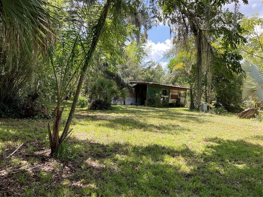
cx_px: 132
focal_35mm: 29
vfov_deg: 48.2
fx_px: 220
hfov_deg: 61.7
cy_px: 98
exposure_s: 1/394
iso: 16
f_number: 1.8
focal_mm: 3
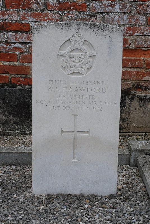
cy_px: 112
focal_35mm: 51
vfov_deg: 38.8
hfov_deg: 26.5
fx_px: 318
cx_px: 75
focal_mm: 34
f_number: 7.1
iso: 100
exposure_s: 1/200
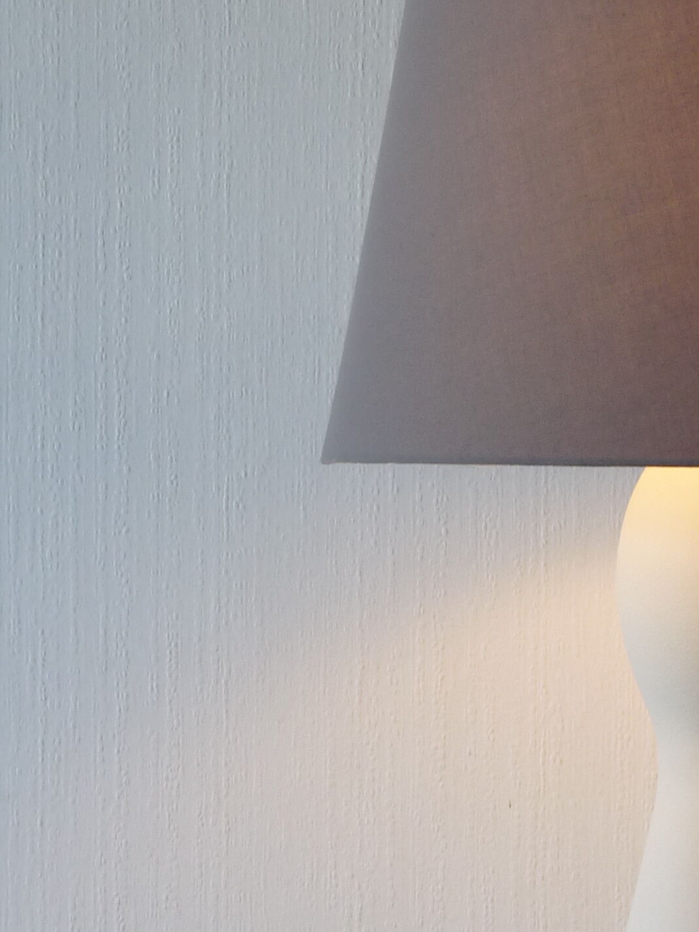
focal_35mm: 200
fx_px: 5386
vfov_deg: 9.9
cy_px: 623
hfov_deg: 7.4
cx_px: 686
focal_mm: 13.8
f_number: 3.4
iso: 125
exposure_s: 1/40
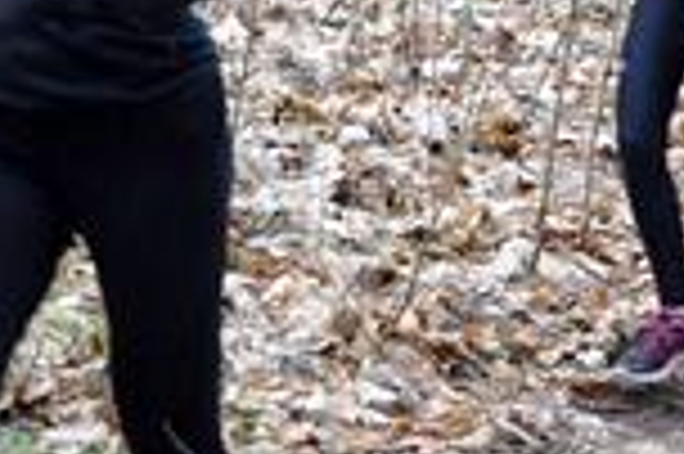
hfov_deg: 10.8
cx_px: 936
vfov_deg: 7.4
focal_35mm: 185
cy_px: 47
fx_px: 3511
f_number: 4.5
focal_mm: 22
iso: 1600
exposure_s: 1/160
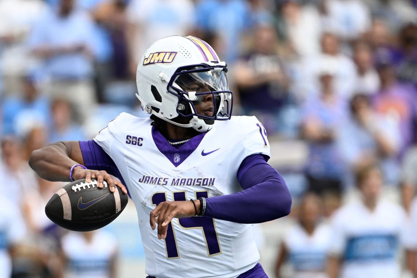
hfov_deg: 5.2
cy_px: 139
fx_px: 4634
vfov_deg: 3.4
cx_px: 208
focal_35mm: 400
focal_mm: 400
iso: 1600
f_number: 4
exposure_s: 1/8000
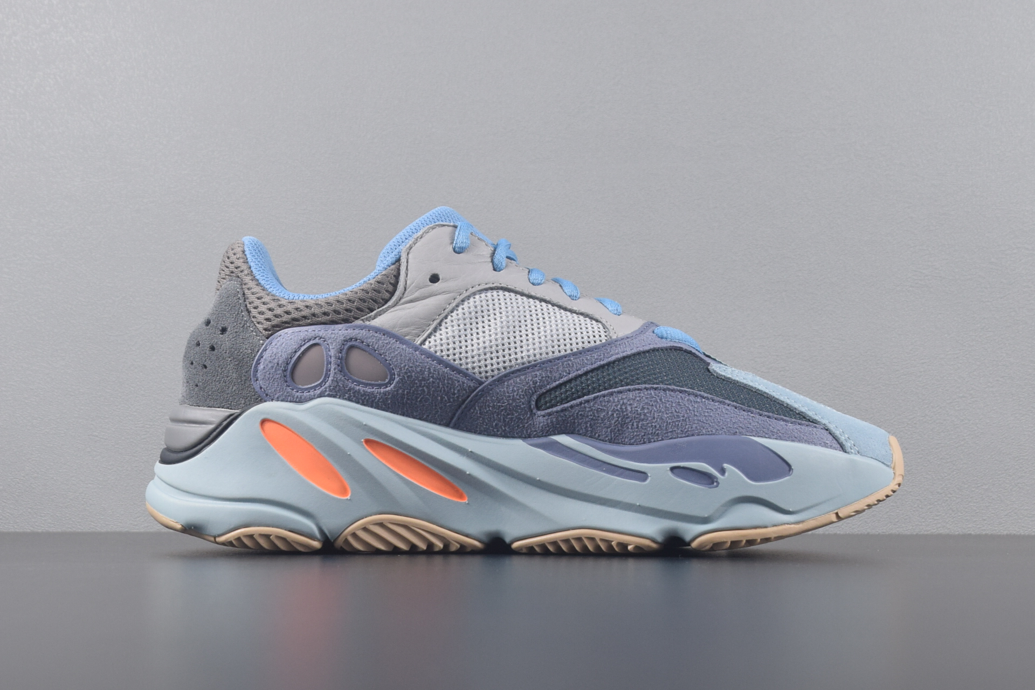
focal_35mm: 39
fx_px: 1121
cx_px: 518
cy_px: 345
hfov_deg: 49.6
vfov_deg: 34.2
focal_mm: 26
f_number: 6.3
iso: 400
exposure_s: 1/60
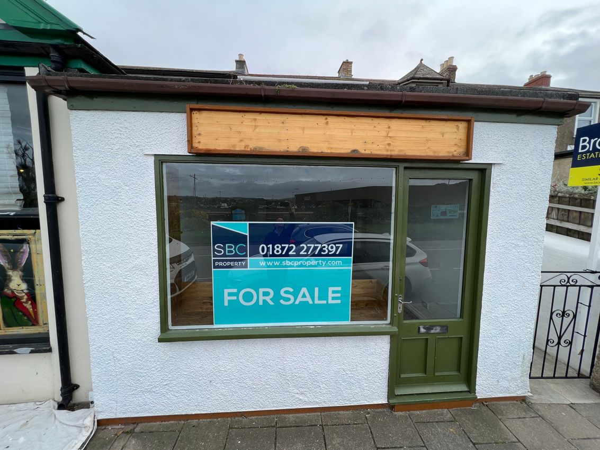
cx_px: 300
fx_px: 225
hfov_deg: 106.2
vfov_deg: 89.9
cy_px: 225
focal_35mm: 13
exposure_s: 1/328
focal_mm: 1.57
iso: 32
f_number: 1.8
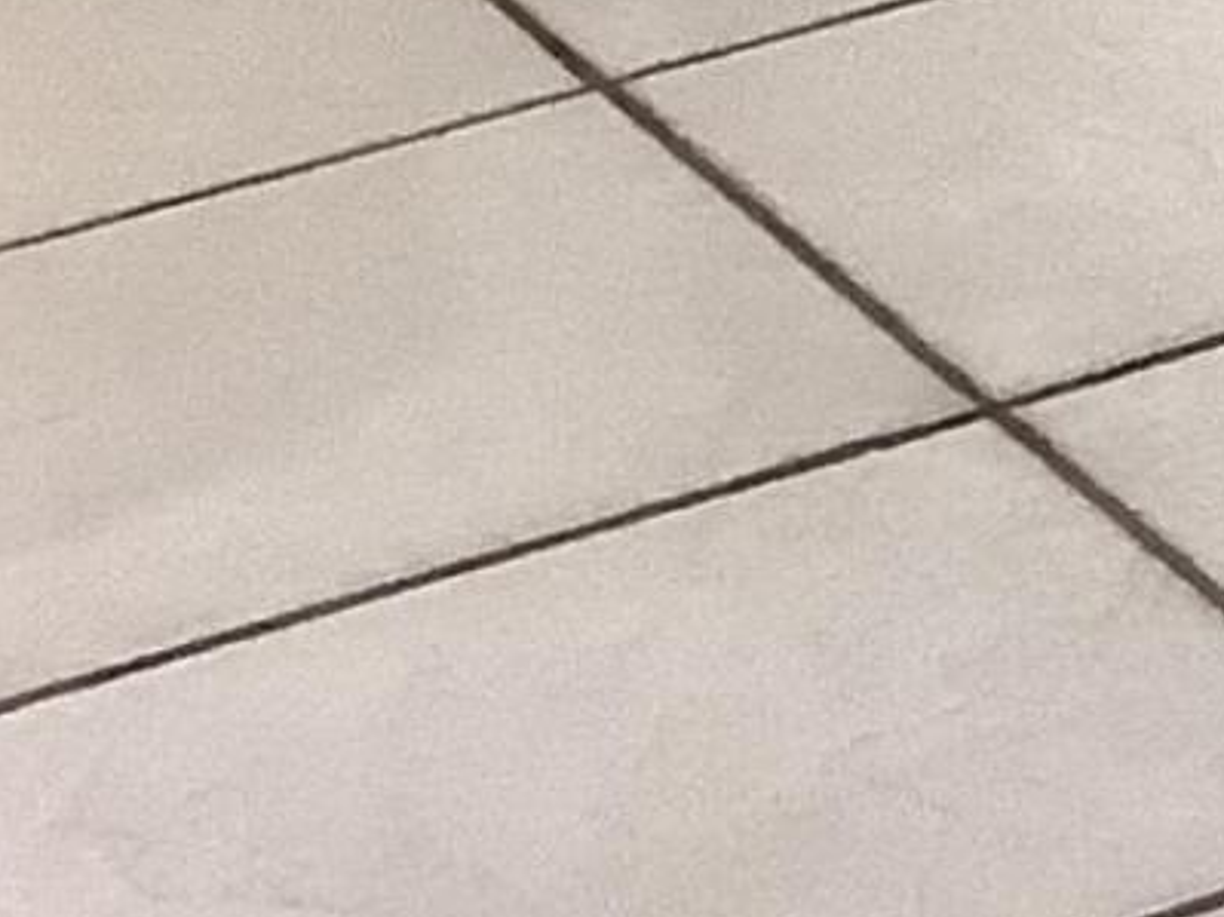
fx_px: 7918
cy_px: -1932
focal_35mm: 224
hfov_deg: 7.8
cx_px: 3500
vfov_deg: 6.1
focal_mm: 3.3
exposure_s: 1/60
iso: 200
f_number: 2.4
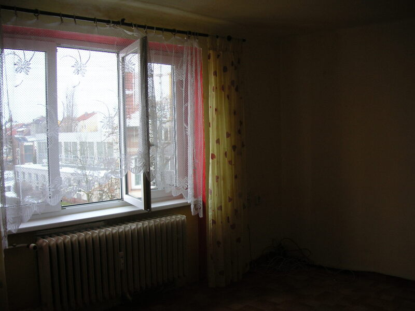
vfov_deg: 38.7
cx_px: 208
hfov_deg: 50.1
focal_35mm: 37
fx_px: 444
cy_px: 156
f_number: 2.8
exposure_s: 1/180
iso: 50
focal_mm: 6.1
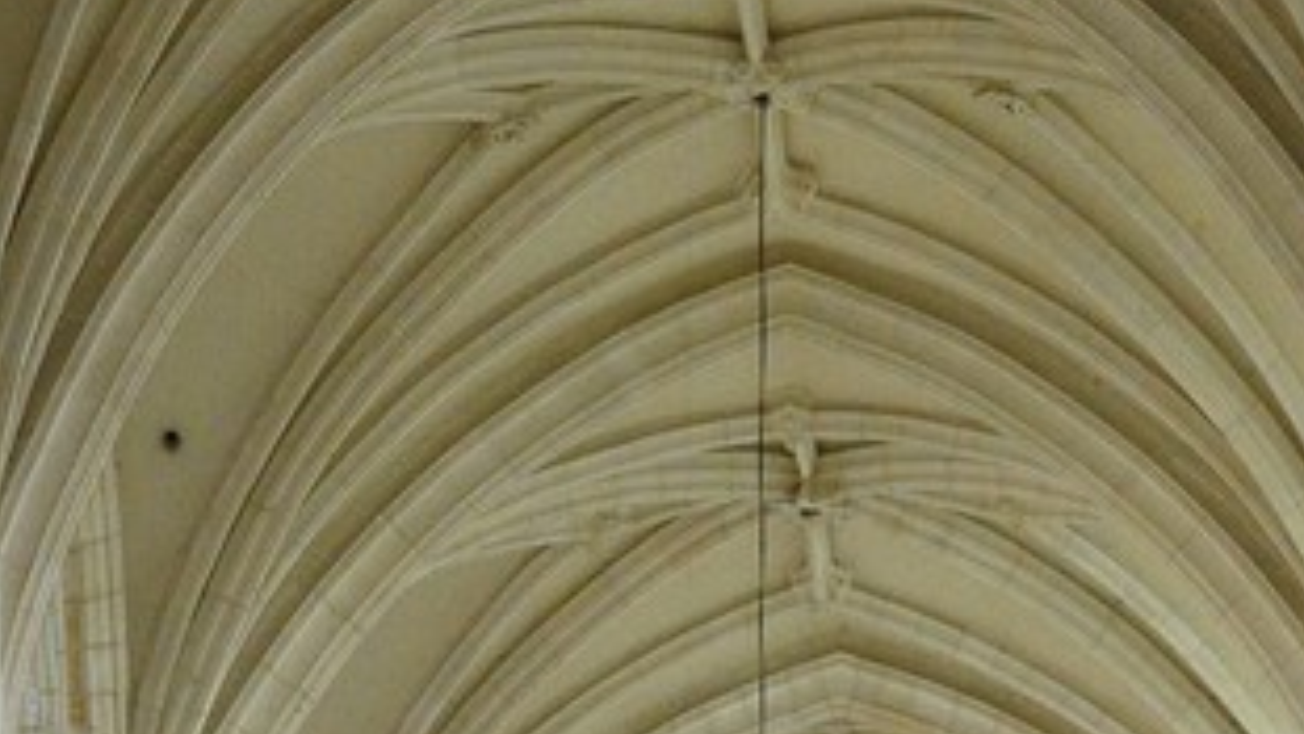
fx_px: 7089
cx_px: 512
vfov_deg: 5.4
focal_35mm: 205
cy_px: 2697
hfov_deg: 10.5
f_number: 13
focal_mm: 38
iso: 1600
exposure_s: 1/125
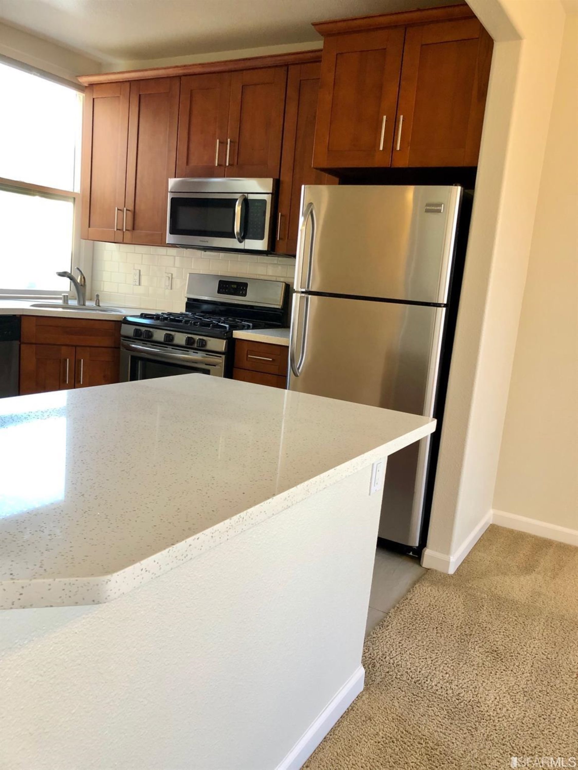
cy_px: 385
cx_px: 289
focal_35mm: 28
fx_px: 623
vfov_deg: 63.4
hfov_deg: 49.8
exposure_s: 1/24
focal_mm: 4
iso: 40
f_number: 1.8
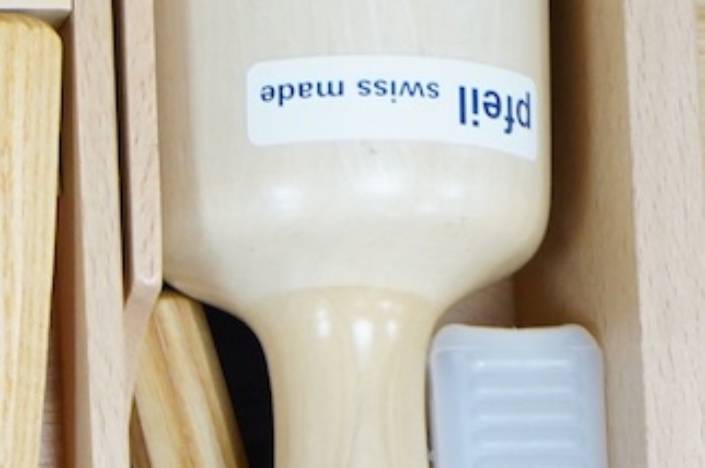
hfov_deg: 9.4
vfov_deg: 6.7
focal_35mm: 203
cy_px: 574
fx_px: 3971
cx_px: -746
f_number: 6.3
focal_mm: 38
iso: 2500
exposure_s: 1/100
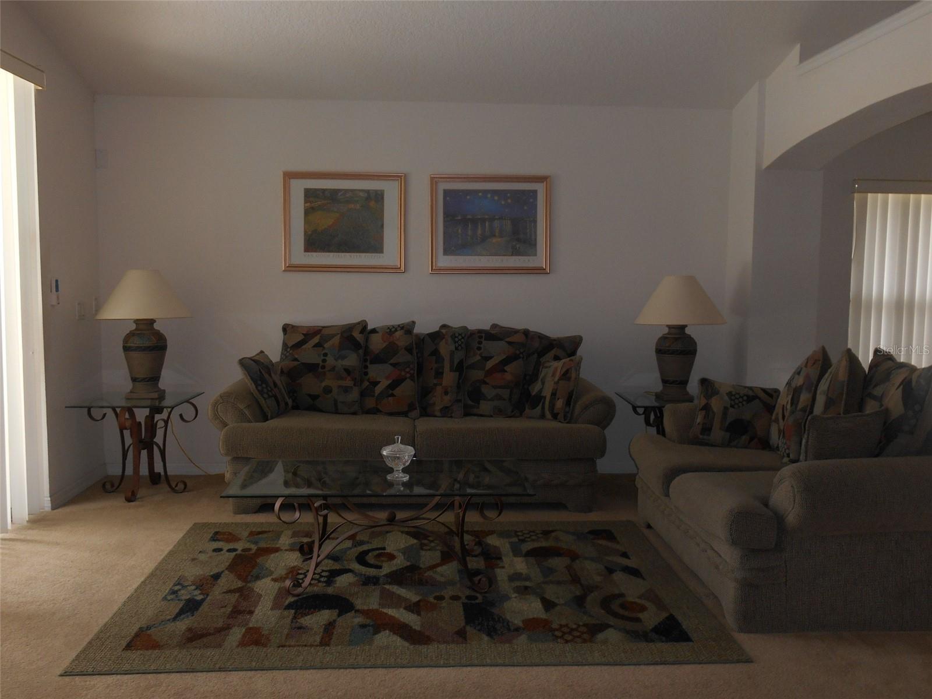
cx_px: 466
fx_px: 835
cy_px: 350
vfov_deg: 45.4
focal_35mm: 31
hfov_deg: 58.4
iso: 100
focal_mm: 5.5
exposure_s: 1/25
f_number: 3.6
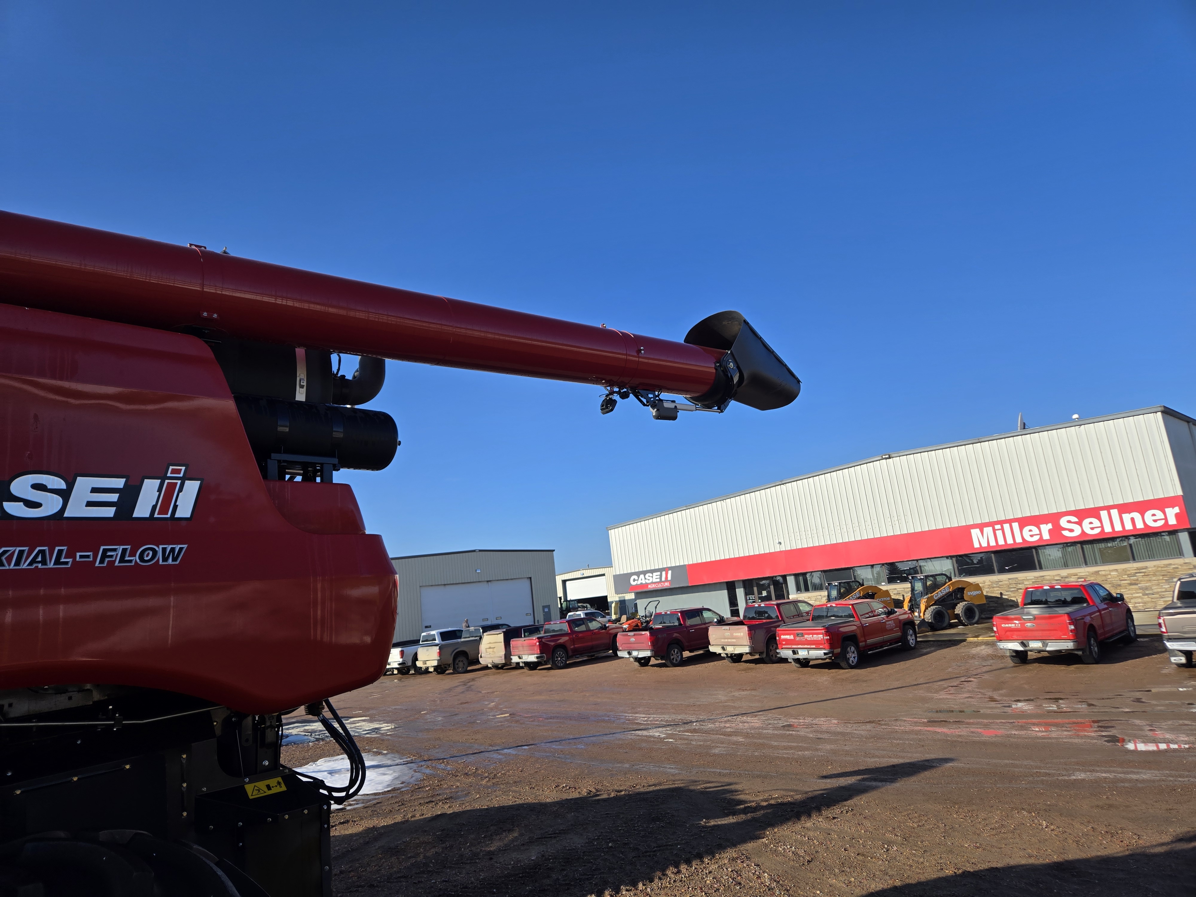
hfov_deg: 73.9
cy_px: 448
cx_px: 598
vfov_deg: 58.9
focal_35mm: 23
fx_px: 795
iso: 25
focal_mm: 5.4
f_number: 1.8
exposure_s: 1/2128
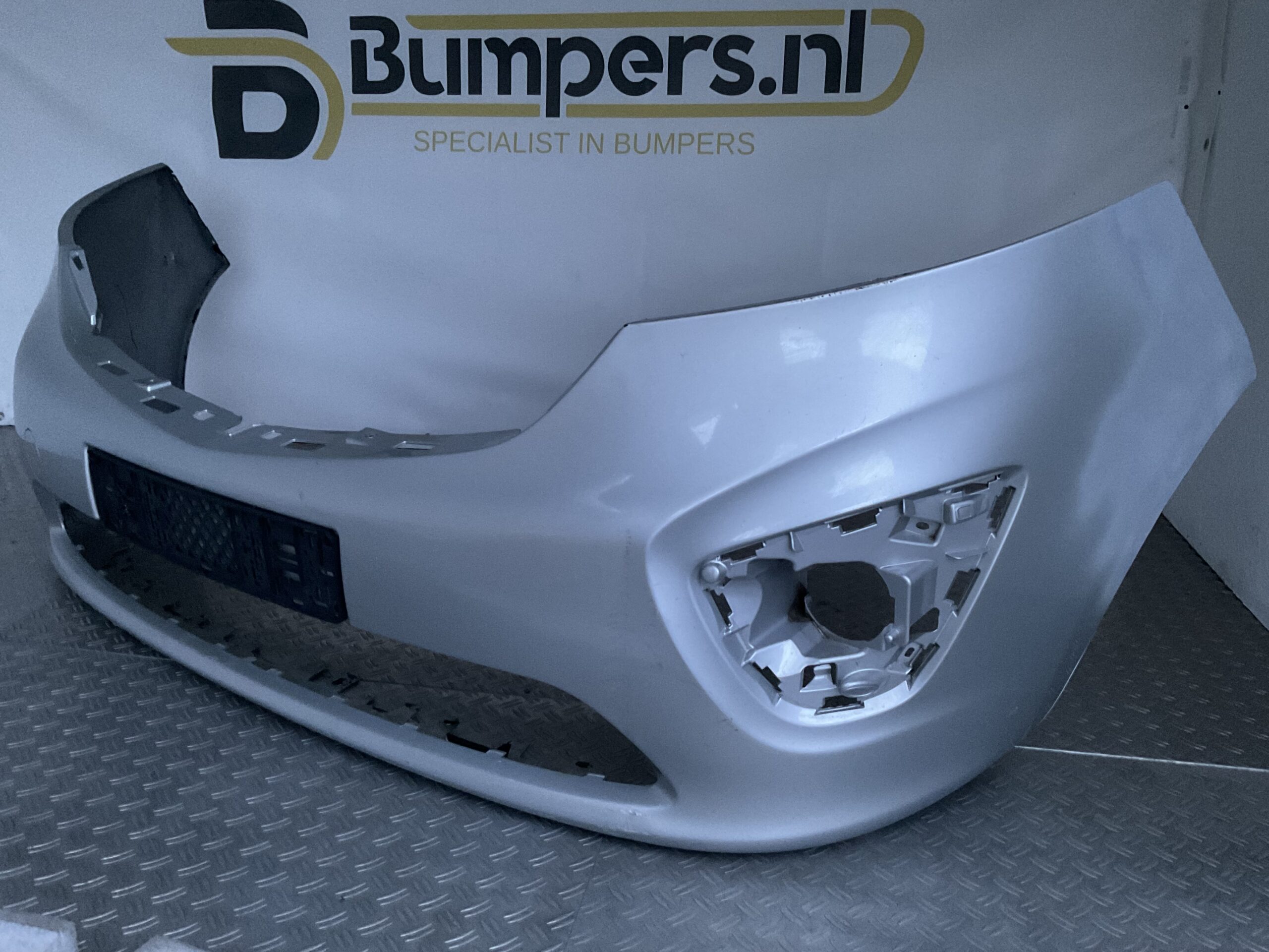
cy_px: 476
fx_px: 1063
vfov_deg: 48.2
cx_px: 634
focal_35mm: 29
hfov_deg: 61.7
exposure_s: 1/25
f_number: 1.8
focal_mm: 3
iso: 400
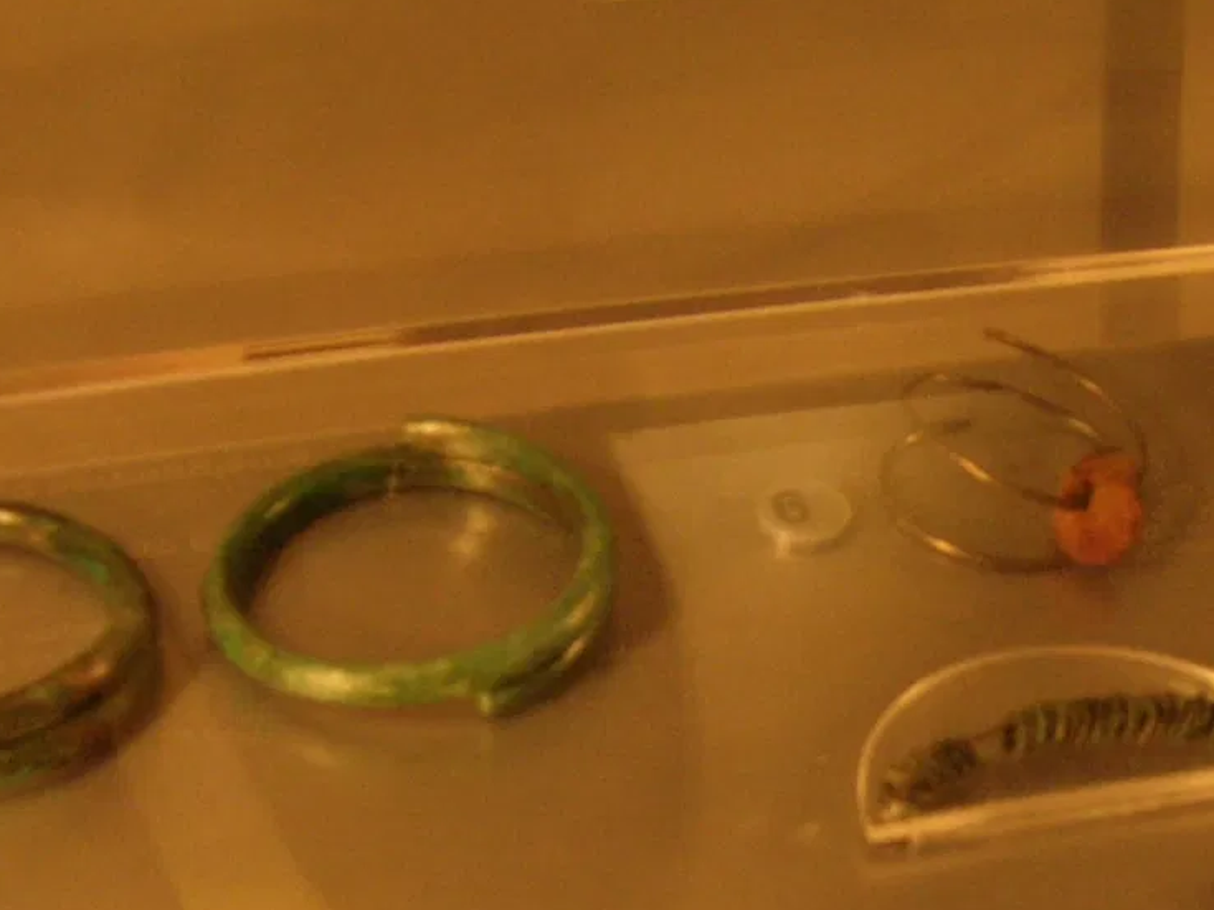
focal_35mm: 74
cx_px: 937
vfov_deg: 19.3
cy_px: 915
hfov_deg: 25.9
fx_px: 2595
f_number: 2.9
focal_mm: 5.7
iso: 200
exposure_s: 1/5.1
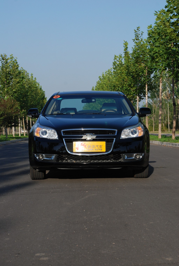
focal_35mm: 78
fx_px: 579
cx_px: 90
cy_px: 133
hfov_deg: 17.6
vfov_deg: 25.9
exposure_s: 1/320
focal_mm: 52
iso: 200
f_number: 9
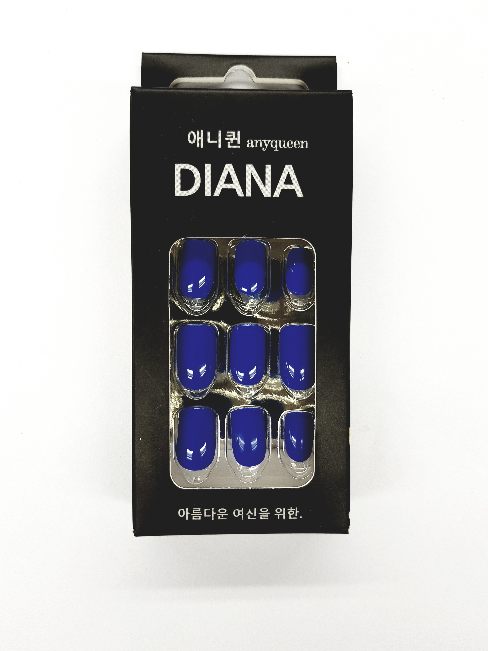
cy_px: 326
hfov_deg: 53.1
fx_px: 489
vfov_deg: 67.3
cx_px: 244
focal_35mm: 26
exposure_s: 1/157
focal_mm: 4.3
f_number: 1.7
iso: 40
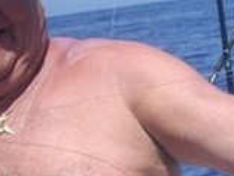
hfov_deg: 13.2
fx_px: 1001
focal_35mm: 148
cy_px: 280
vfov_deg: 9.7
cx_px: 201
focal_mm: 6.2
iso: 64
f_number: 5.6
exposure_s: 1/273
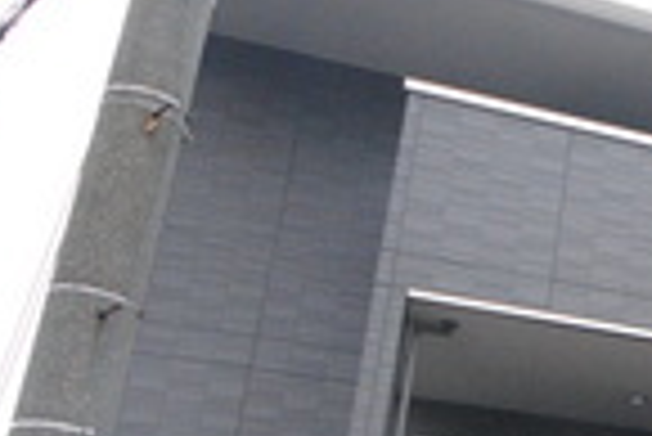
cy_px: 526
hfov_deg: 19.1
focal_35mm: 76
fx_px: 1380
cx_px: 1223
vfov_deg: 17.1
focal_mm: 11.5
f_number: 7.1
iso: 800
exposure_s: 1/200
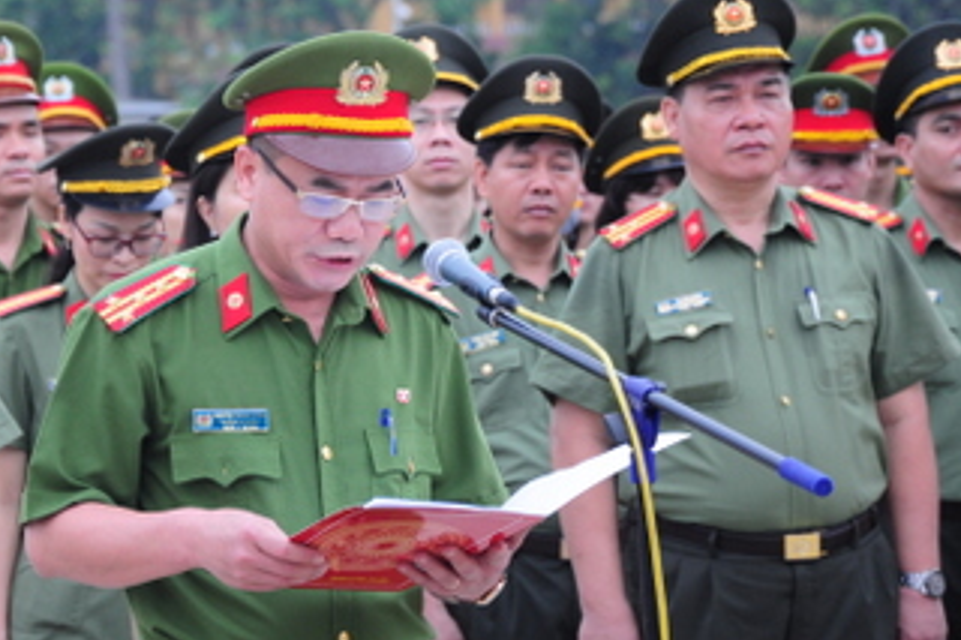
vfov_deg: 5.6
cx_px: 324
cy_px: 159
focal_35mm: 246
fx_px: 6557
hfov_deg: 8.4
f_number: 5.6
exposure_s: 1/125
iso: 500
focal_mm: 105
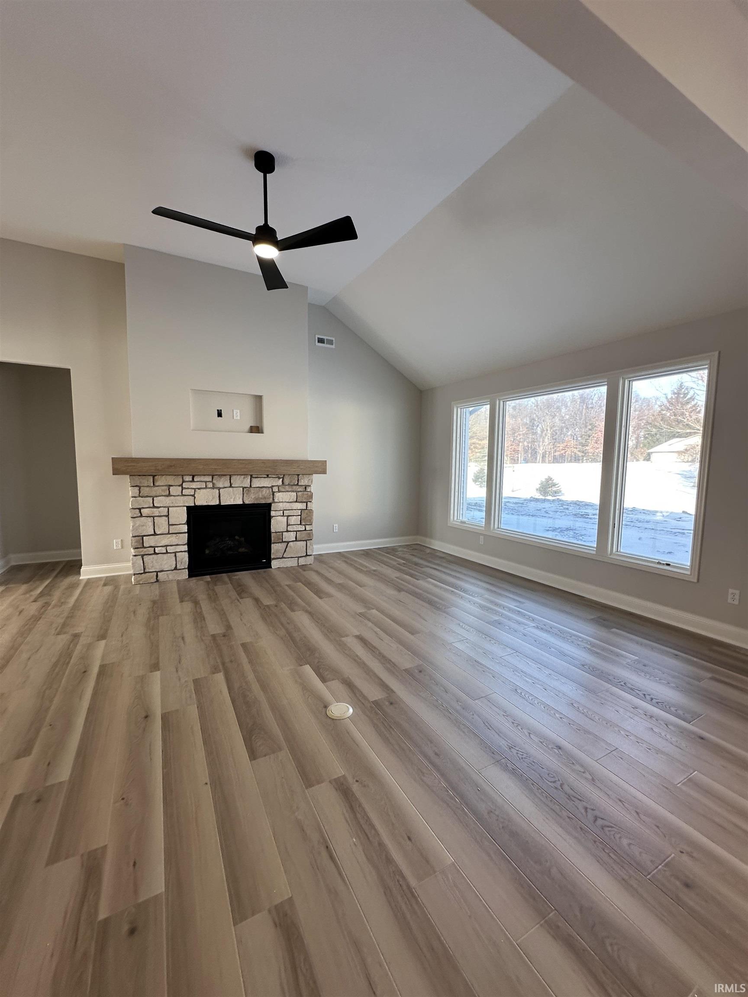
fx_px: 403
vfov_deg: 102.1
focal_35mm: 14
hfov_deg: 85.7
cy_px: 498
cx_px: 374
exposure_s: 1/120
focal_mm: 2.22
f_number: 2.2
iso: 64
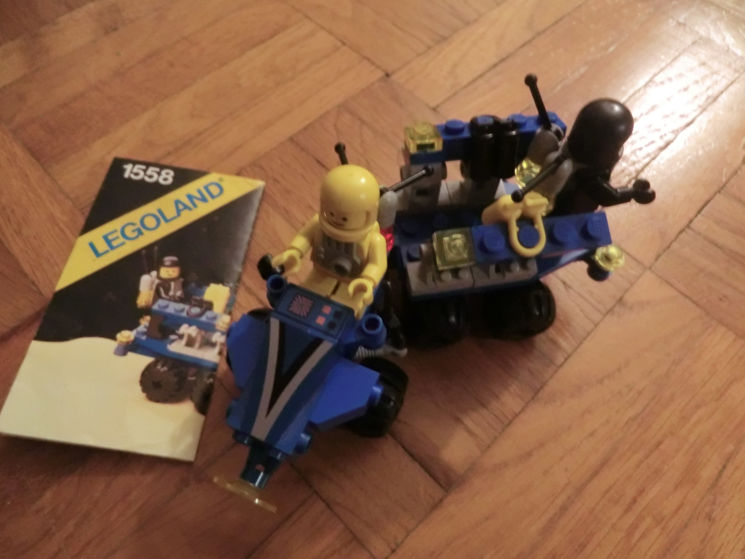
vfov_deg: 56.8
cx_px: 372
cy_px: 280
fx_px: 517
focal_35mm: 24
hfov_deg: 71.6
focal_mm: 4.3
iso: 800
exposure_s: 1/6
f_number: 3.2
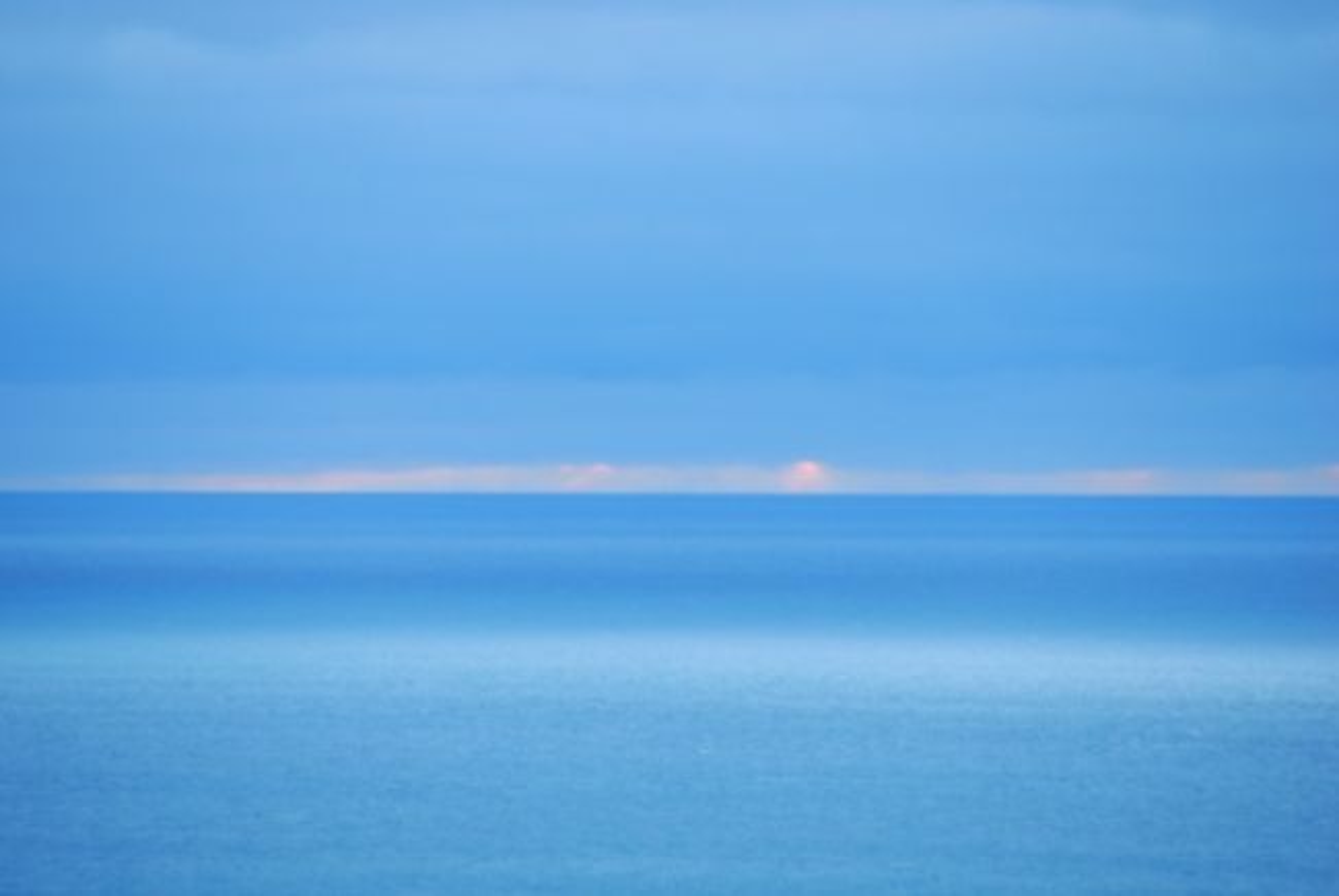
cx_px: 670
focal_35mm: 375
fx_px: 13963
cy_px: 448
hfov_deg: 5.5
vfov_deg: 3.7
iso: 100
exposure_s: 1/4
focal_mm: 250
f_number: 7.1
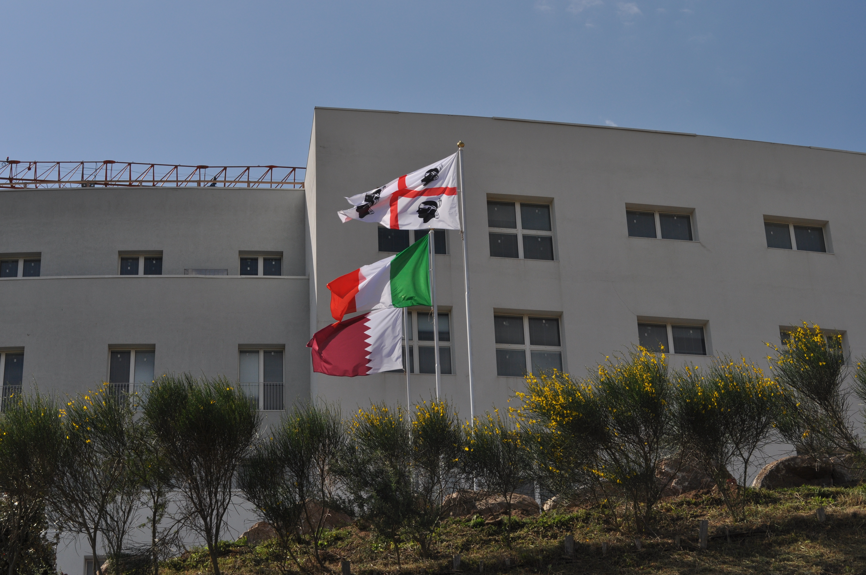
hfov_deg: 29.9
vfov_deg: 20.1
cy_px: 288
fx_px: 1622
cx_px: 433
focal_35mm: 68
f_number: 10
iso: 200
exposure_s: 1/1250
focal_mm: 45
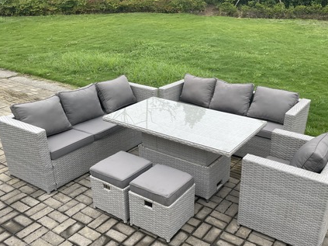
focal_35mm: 34
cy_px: 152
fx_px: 322
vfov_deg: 41.5
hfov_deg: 53.8
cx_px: 185
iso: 32
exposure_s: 1/578
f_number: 1.6
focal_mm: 4.2
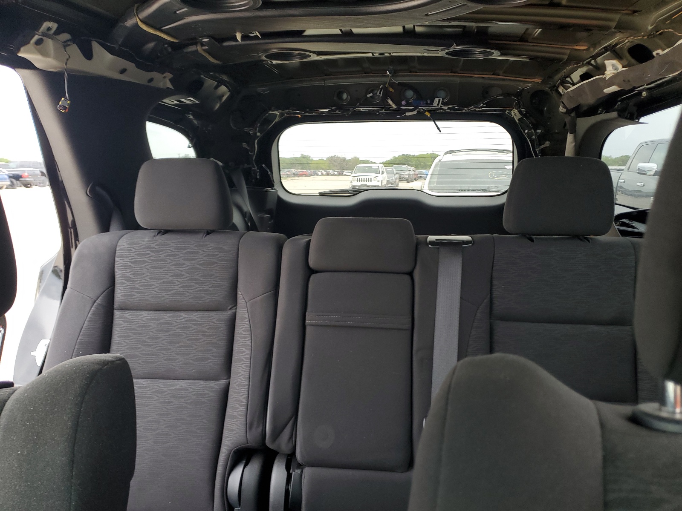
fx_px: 512
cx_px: 341
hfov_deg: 67.3
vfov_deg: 53.1
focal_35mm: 26
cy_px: 256
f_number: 1.5
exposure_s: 1/120
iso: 73
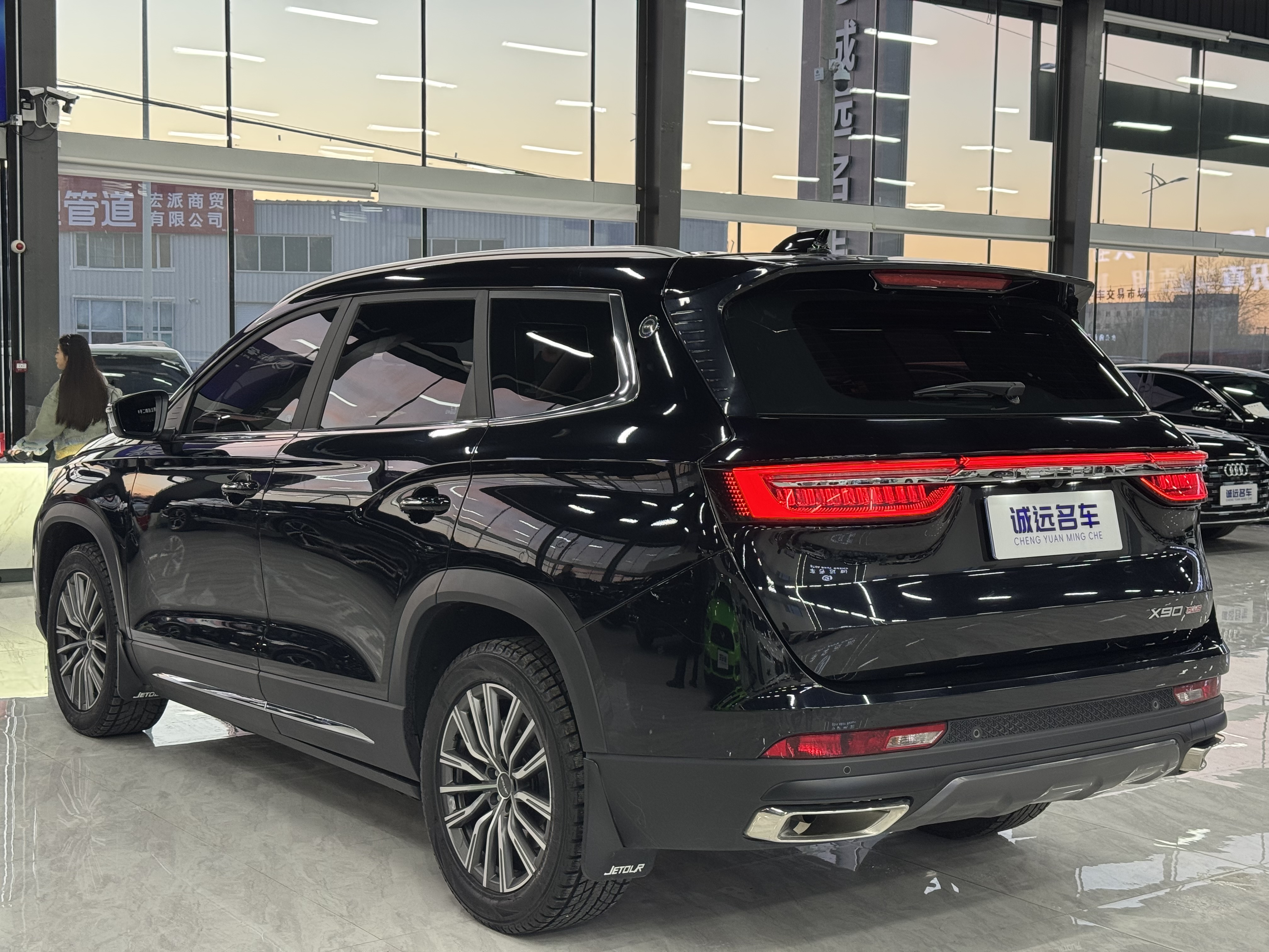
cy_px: 476
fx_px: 1760
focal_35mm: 48
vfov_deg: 30.3
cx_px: 634
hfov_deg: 39.7
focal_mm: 6.76
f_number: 1.78
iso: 125
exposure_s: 1/100
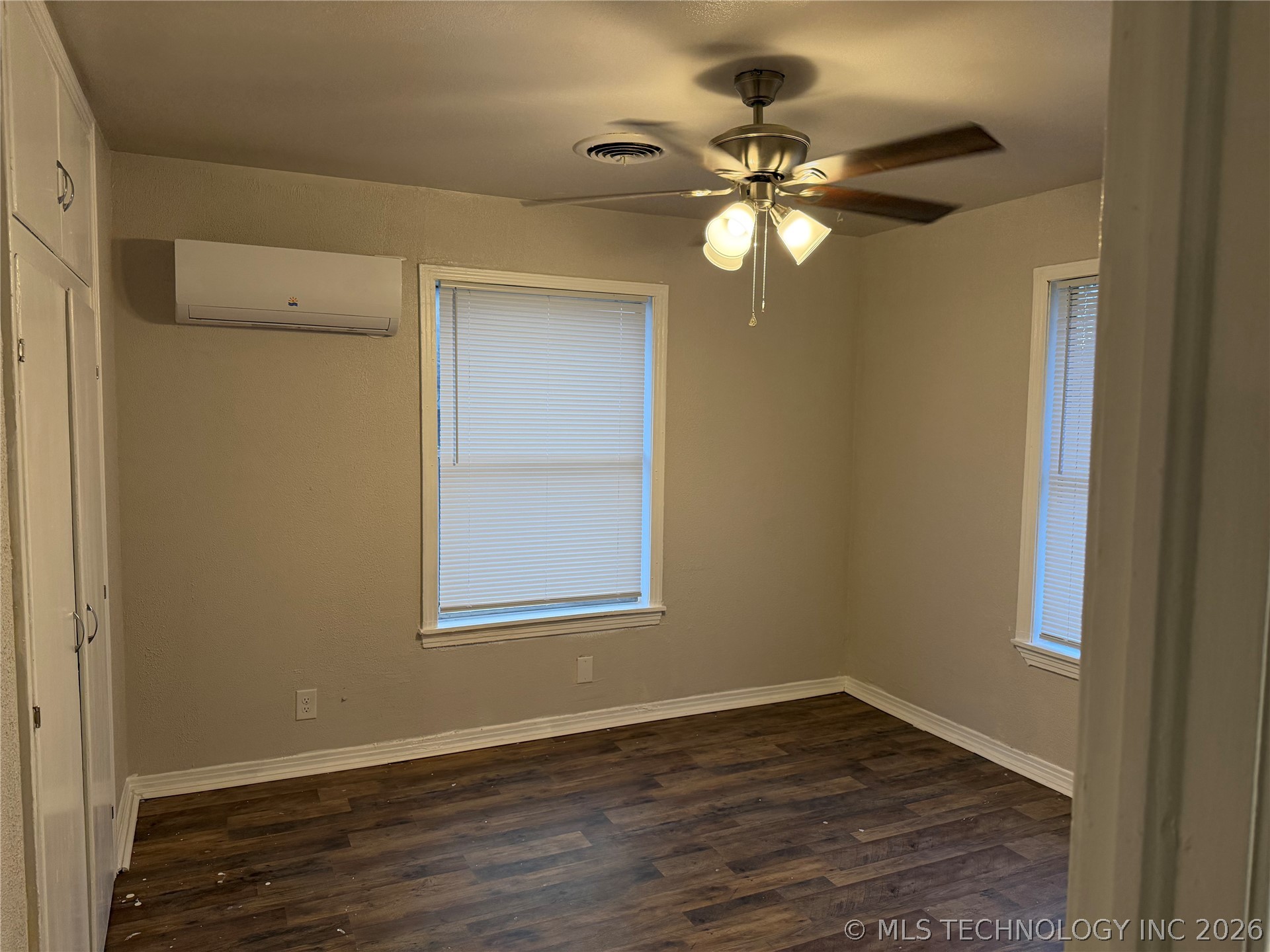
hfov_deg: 71.6
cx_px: 635
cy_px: 476
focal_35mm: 24
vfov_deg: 56.8
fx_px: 881
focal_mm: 6.76
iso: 250
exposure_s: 1/120
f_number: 1.78
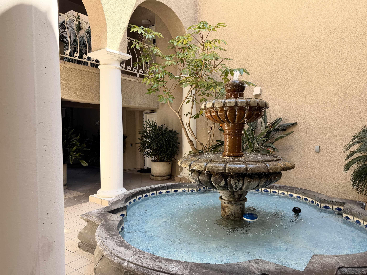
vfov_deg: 56.8
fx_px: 254
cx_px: 184
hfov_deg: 71.6
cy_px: 138
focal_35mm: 24
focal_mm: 6.76
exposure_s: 1/353
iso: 80
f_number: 1.78
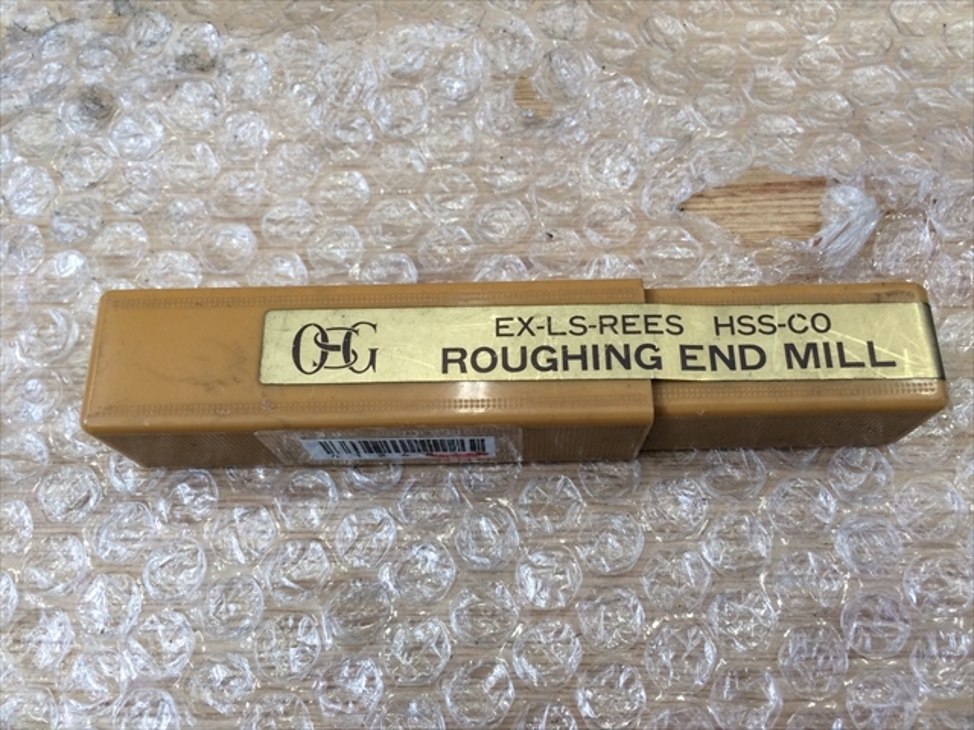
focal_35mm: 29
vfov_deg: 48.2
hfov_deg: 61.7
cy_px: 365
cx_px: 487
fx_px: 816
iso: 40
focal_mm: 4.15
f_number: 2.2
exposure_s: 1/30
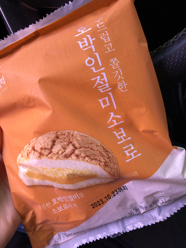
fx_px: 201
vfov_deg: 63.4
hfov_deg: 49.7
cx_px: 93
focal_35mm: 28
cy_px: 124
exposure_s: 1/15
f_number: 1.8
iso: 40
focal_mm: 3.99
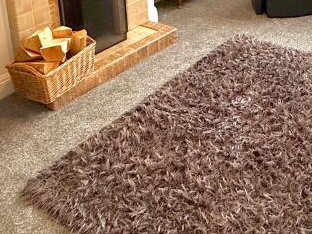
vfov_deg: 26.6
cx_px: 239
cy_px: -71
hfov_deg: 39.9
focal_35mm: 46
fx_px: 415
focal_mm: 2.22
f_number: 2.2
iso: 125
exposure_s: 1/100
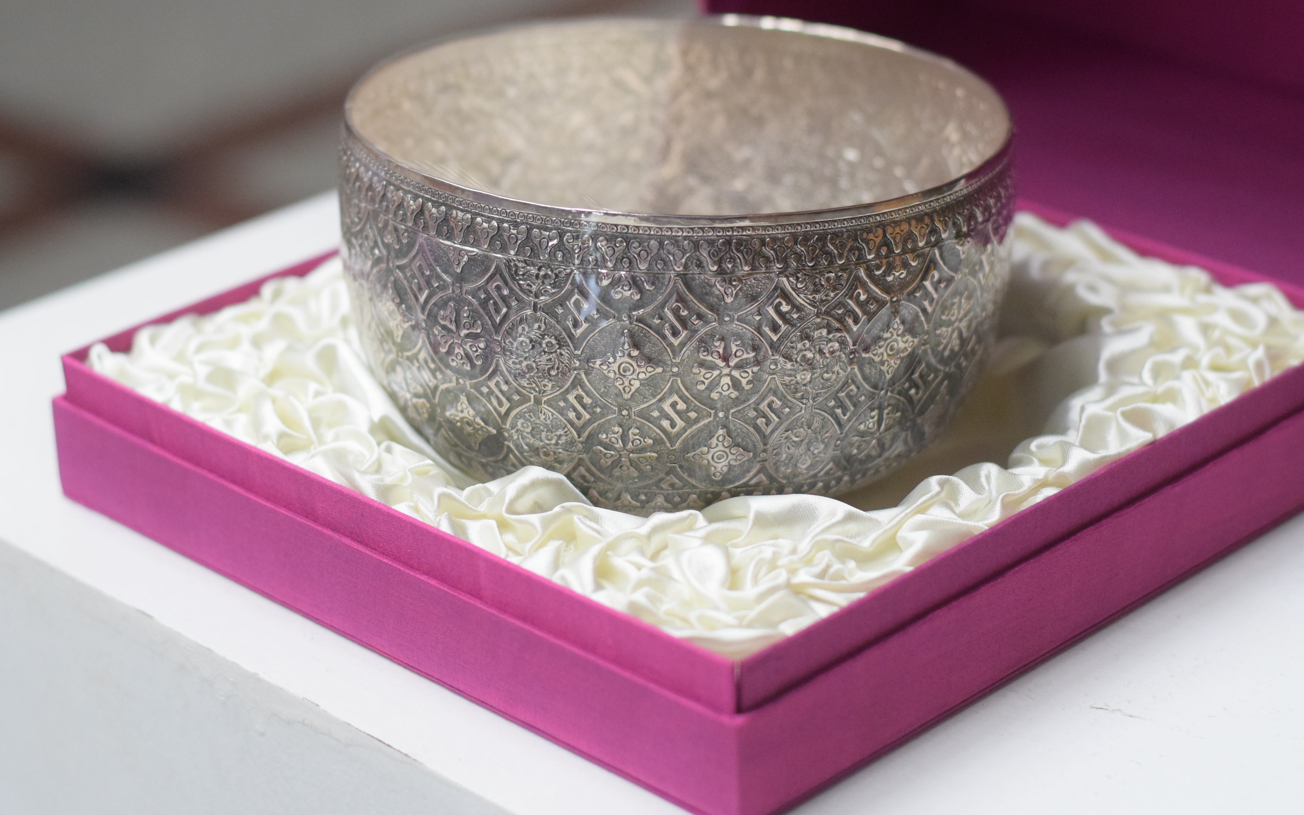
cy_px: 340
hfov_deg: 24.4
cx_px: 654
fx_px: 3021
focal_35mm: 85
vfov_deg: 15.4
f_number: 3.2
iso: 2500
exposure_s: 1/800
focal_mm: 50
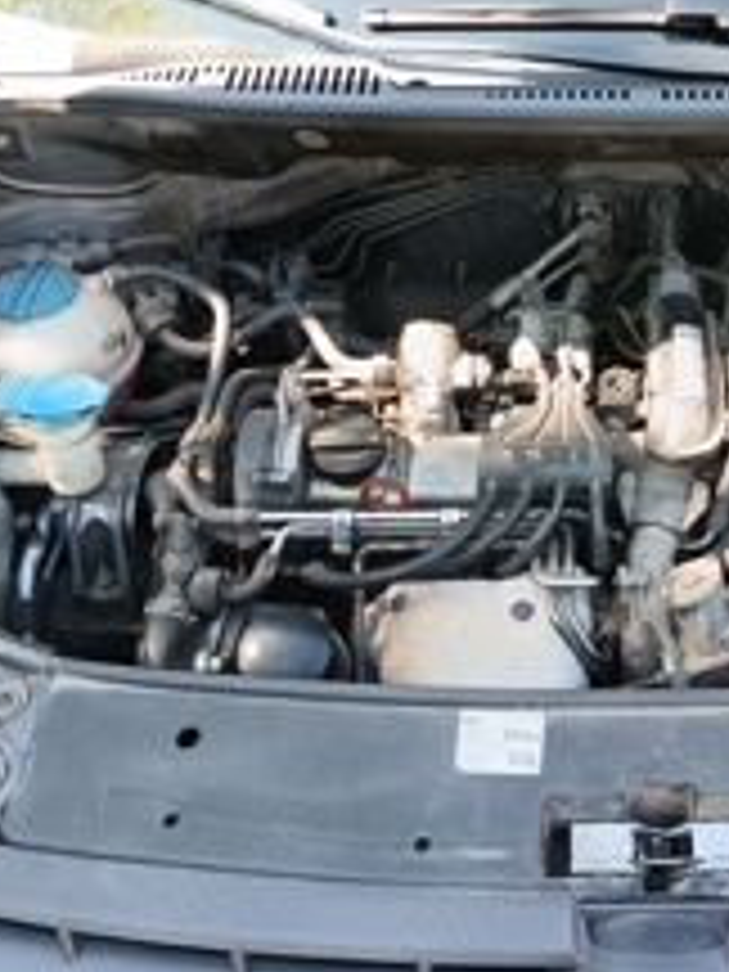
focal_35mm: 50
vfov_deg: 37.6
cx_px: 639
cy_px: 297
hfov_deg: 28.1
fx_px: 1404
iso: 261
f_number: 1.9
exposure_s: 1/100
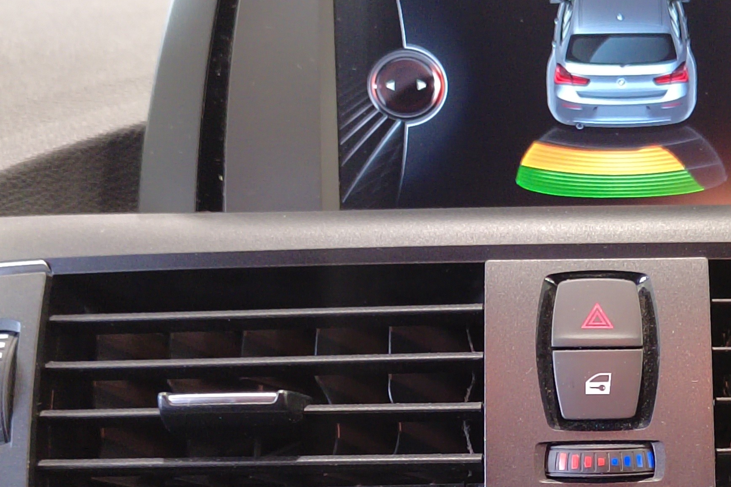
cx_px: 612
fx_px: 1421
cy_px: 488
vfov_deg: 18.9
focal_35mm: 70
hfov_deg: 28.1
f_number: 1.9
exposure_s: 1/40
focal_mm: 5.52
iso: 2797
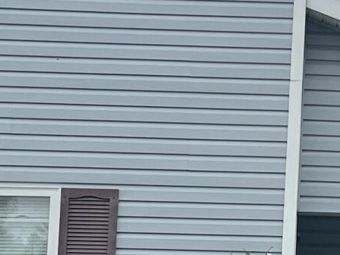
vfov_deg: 8.5
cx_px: 316
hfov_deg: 11.3
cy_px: 146
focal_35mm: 174
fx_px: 1709
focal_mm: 5.7
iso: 50
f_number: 1.5
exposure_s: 1/4444
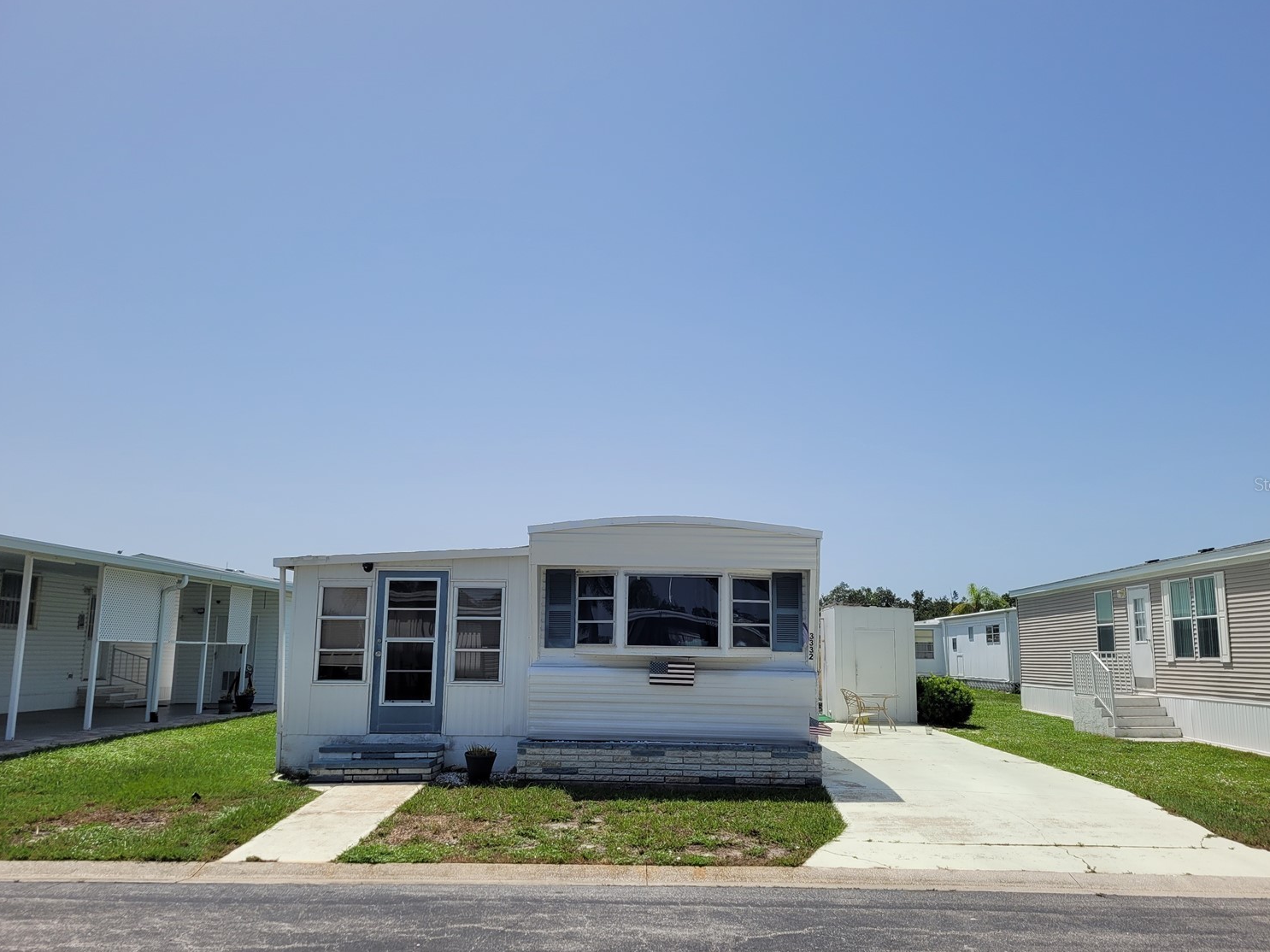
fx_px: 1027
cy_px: 484
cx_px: 651
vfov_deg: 49.7
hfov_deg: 63.4
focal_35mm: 28
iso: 40
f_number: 1.8
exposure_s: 1/3768
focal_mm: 5.4
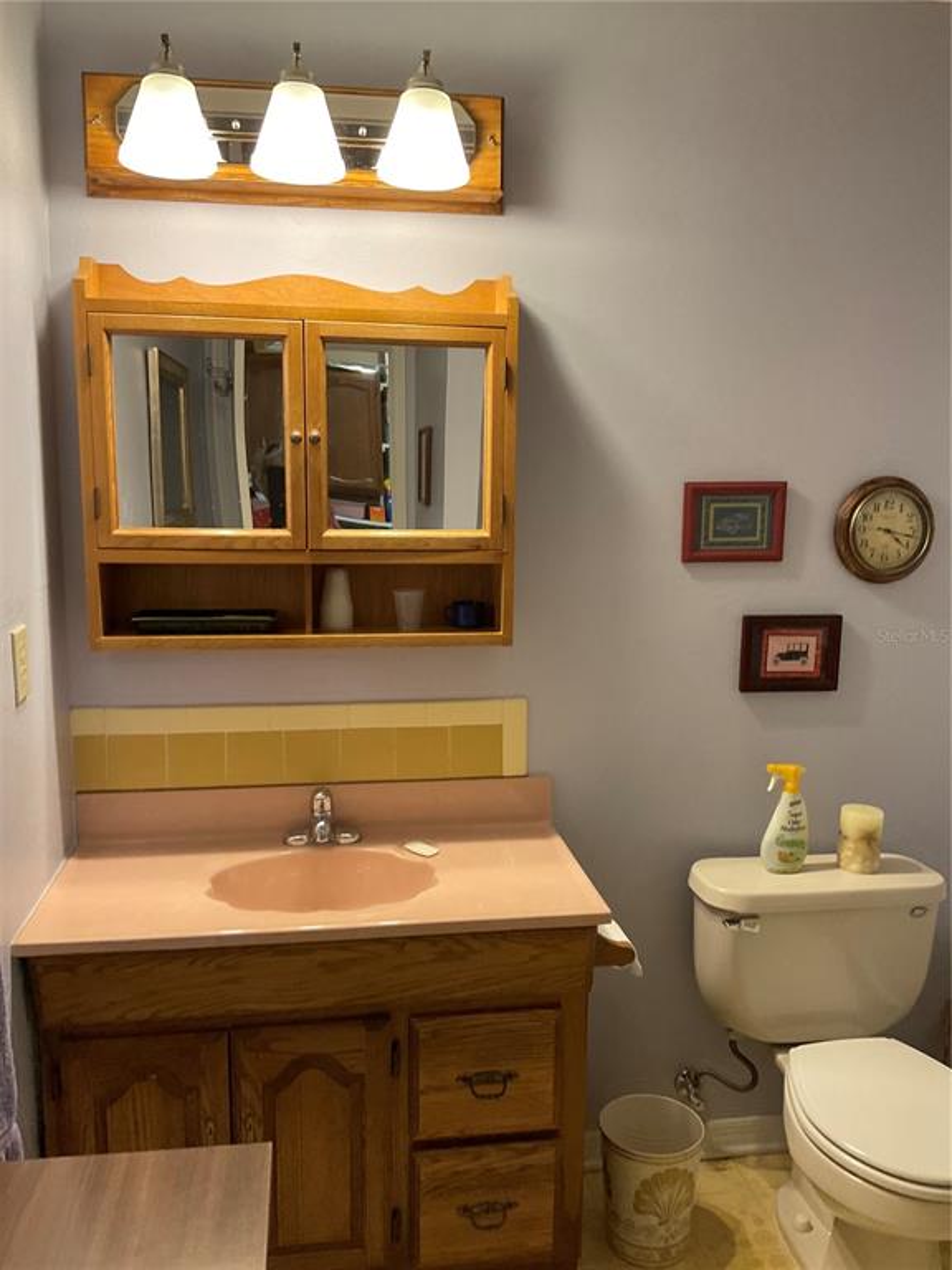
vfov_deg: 61.7
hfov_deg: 48.2
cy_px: 635
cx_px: 476
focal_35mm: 29
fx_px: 1063
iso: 125
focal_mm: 3
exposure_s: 1/60
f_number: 1.8
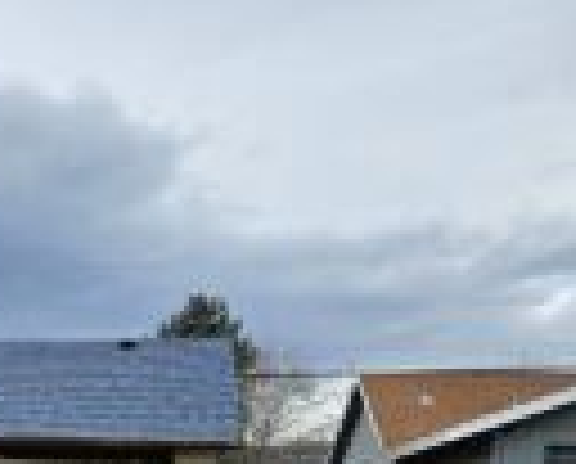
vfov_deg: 20.5
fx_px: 1196
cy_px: 554
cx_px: -320
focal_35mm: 70
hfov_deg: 21.9
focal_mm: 5.4
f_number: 1.8
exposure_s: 1/703
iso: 25
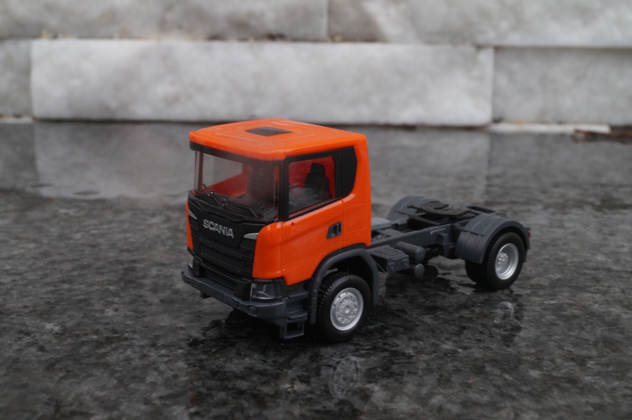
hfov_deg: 37.9
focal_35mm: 52
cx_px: 316
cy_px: 210
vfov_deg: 25.7
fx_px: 921
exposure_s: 1/60
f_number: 18
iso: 1250
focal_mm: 35
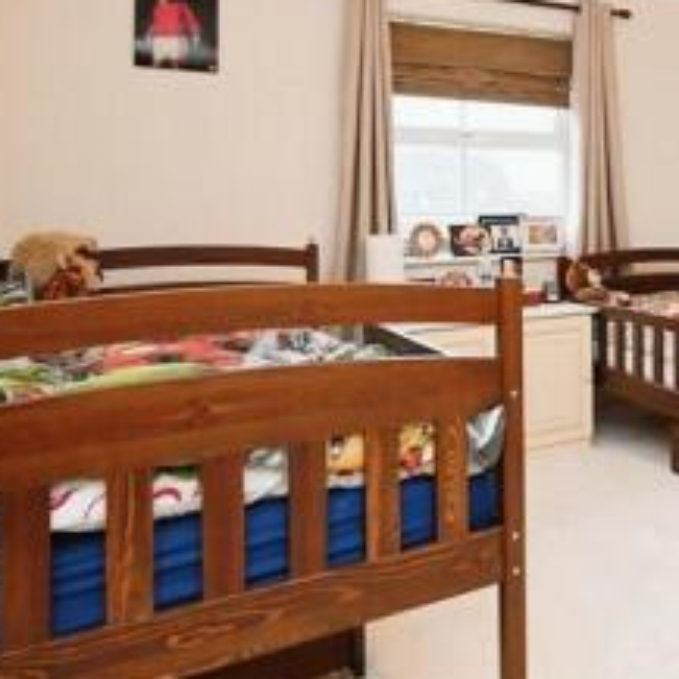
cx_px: 702
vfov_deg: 45.0
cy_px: 199
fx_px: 799
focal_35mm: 36
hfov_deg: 39.6
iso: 1250
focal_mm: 14
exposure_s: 1/60
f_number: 4
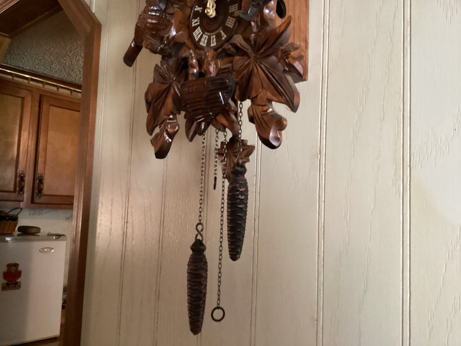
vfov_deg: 45.4
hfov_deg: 58.3
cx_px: 230
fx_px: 413
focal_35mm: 31
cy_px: 173
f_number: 2.4
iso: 500
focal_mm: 3.3
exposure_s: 1/30
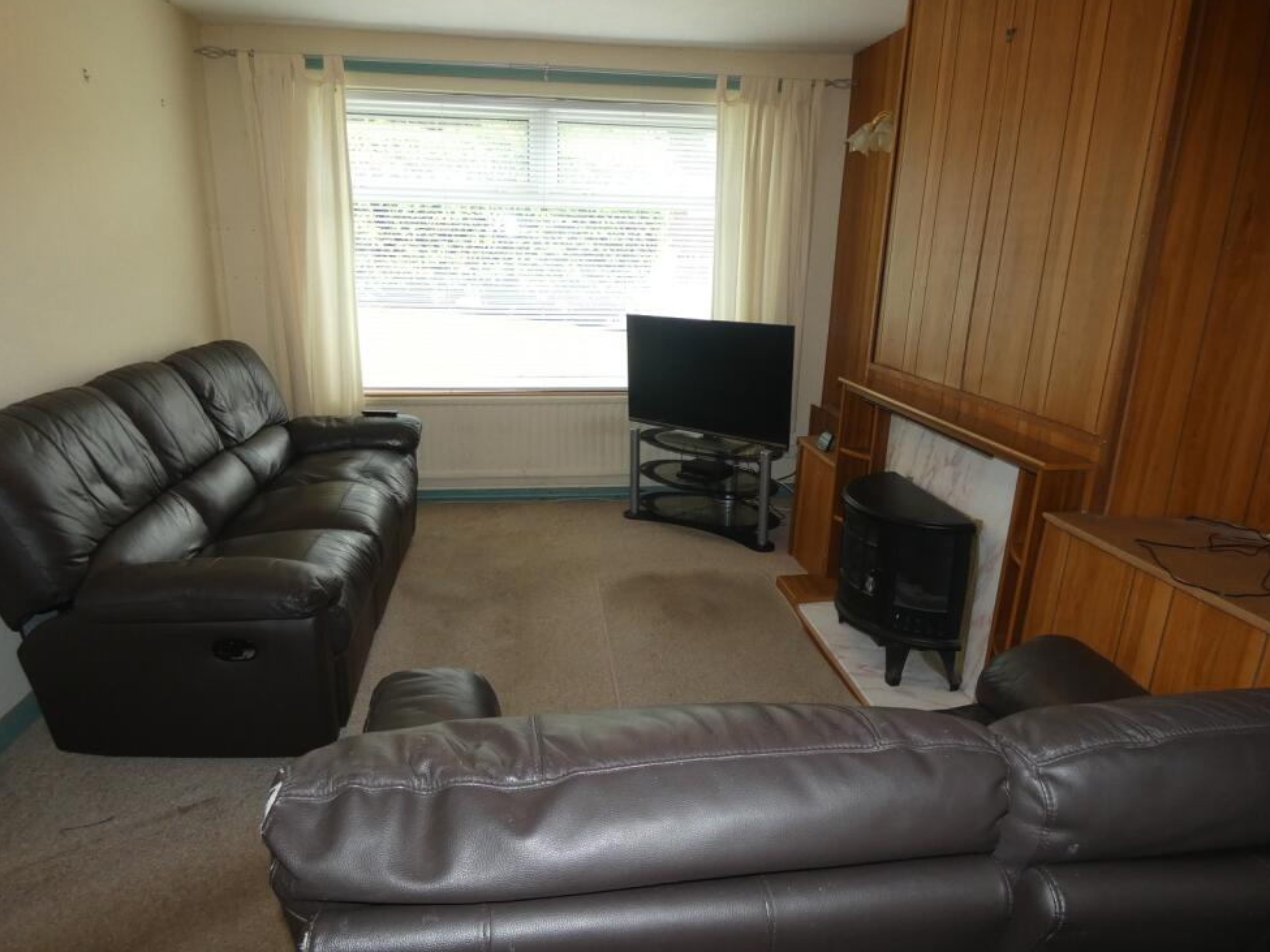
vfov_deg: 63.4
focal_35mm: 21
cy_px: 484
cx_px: 620
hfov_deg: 79.0
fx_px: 770
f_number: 2.8
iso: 200
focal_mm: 3.6
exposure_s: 1/60
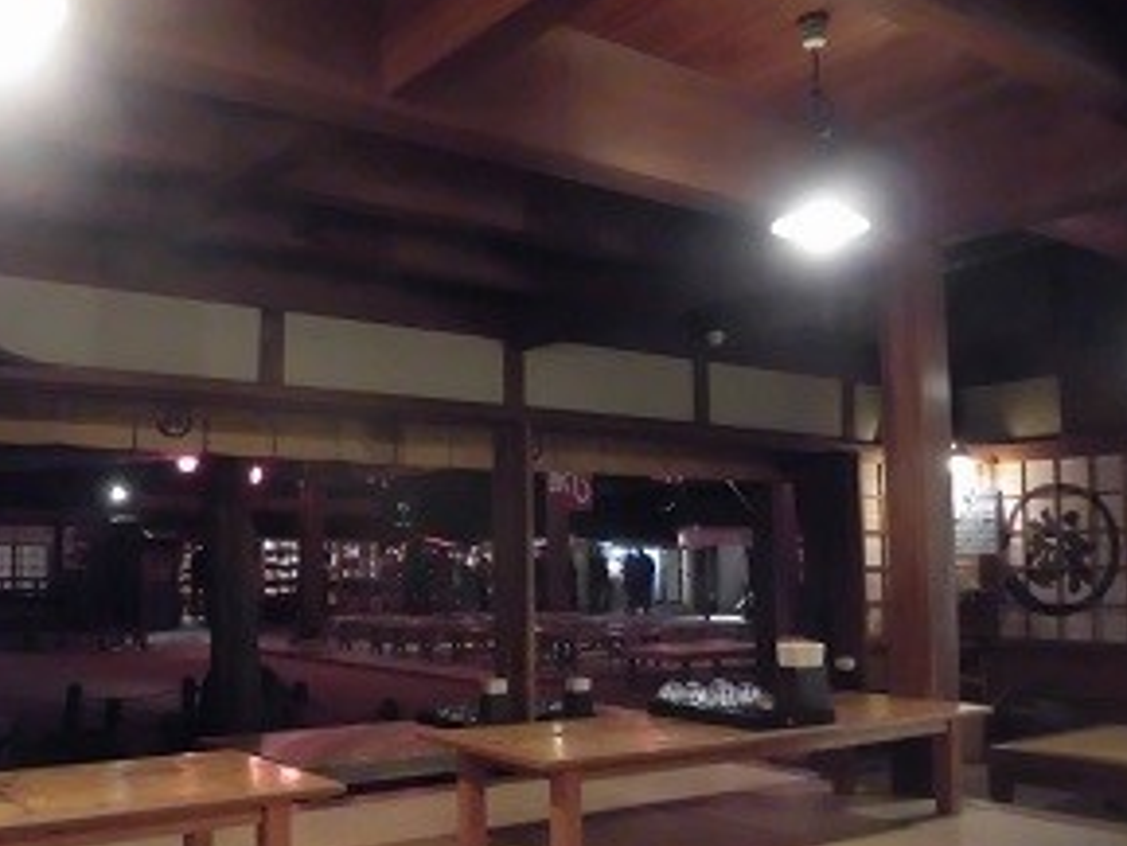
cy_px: 476
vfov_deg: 41.7
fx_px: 1107
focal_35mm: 34
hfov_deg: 53.0
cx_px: 386
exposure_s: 1/25
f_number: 3.1
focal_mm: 4.3
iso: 800
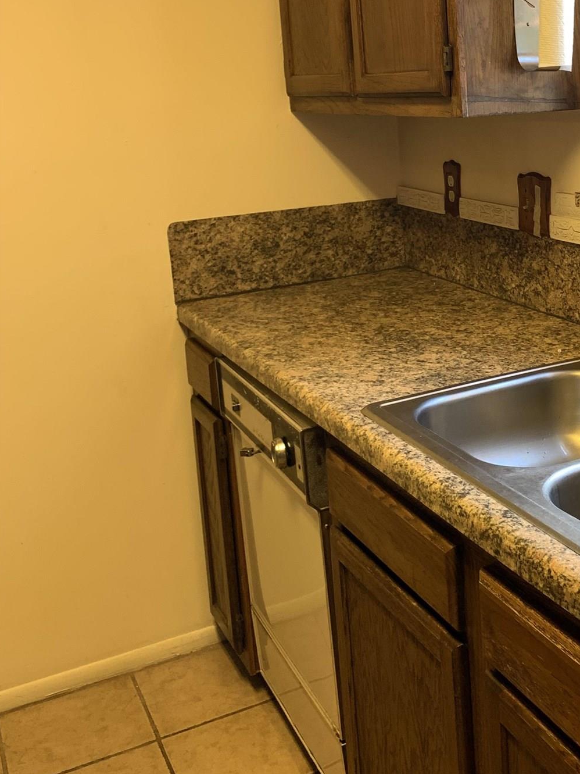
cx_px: 499
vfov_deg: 41.3
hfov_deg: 31.0
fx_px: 1005
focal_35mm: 45
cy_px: 230
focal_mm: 4.25
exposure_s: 1/60
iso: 64
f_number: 1.8
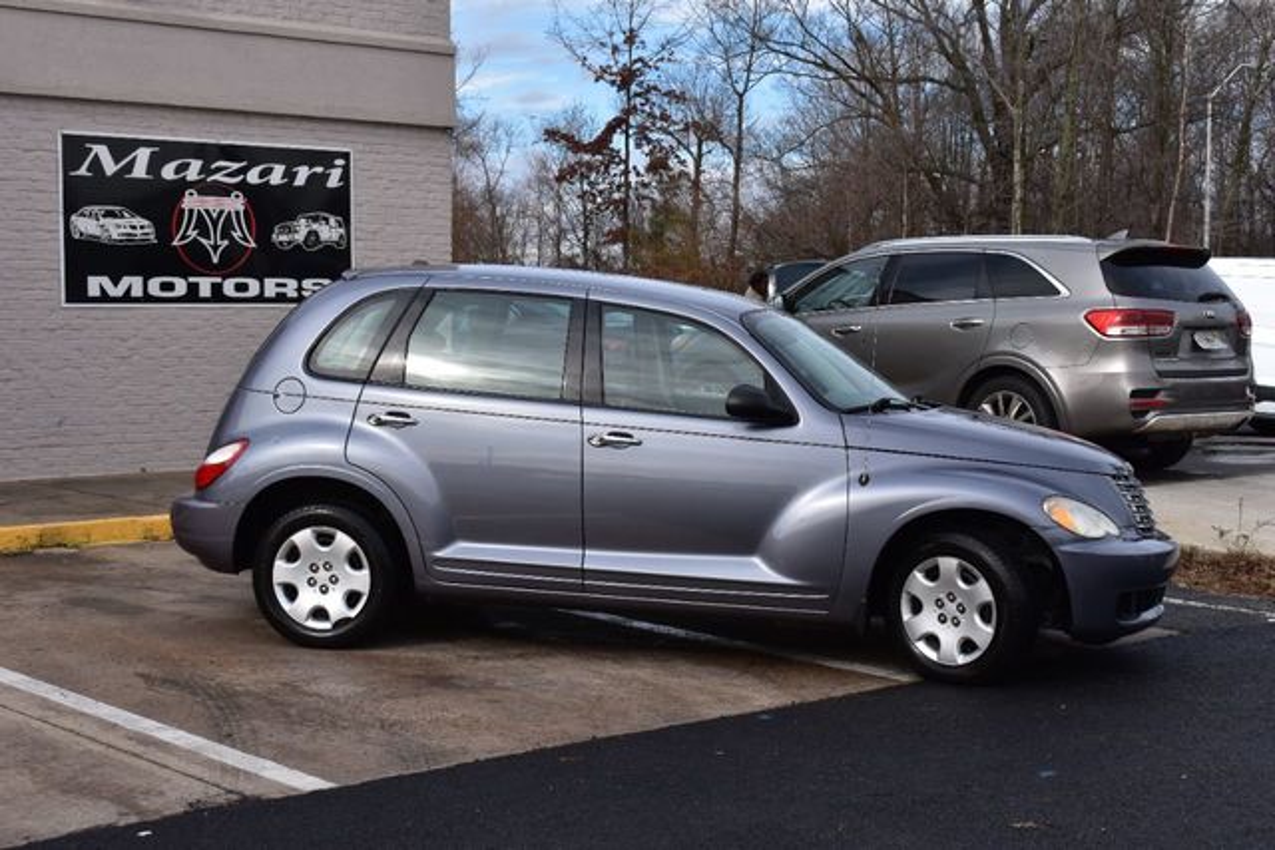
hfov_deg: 36.9
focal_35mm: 54
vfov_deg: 25.1
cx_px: 638
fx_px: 1913
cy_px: 425
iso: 400
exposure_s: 1/500
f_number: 11
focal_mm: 36
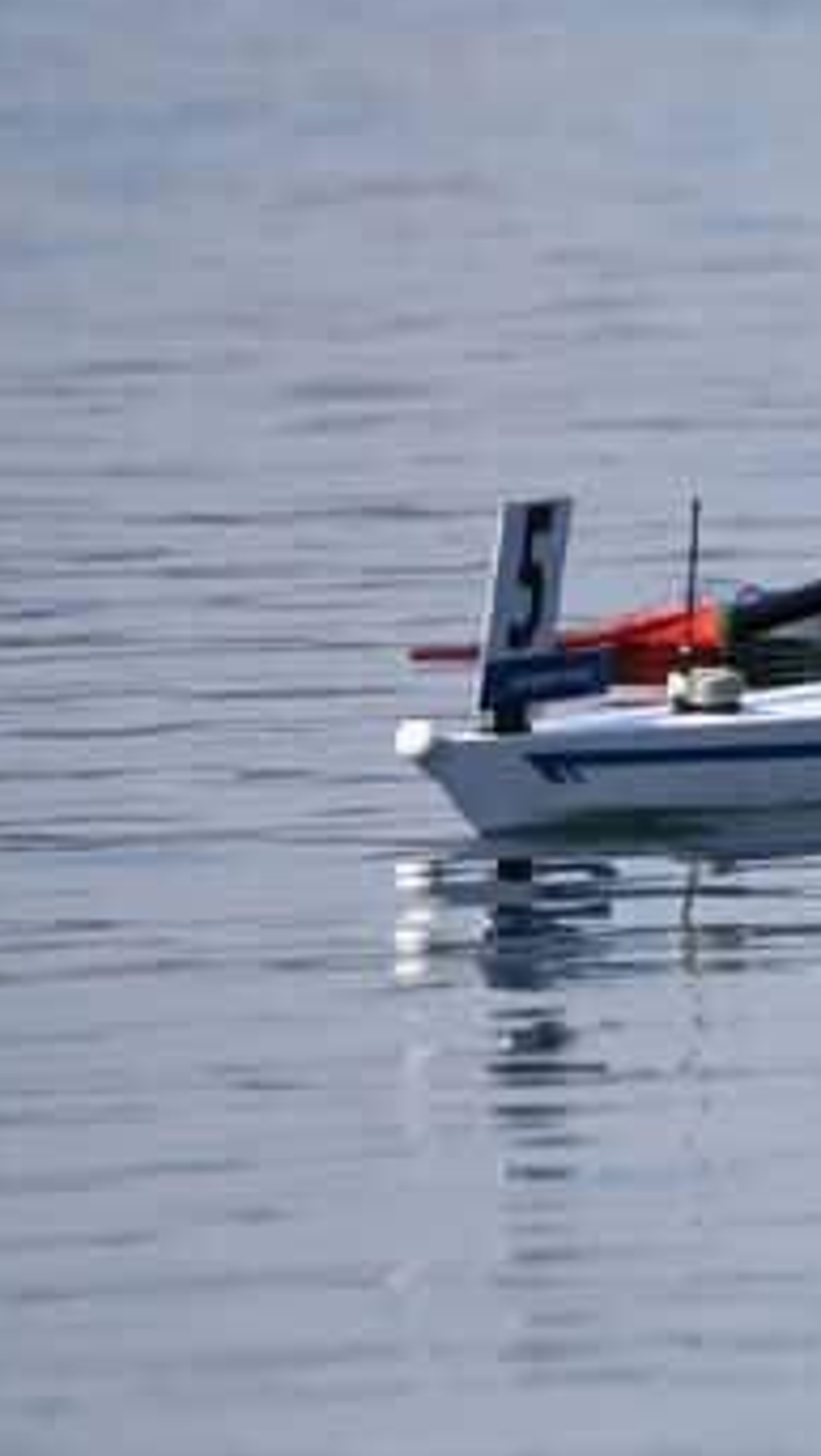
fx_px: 66519
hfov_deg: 0.7
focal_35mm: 1723
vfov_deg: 1.3
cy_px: 262
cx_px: 2063
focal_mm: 550
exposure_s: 1/3200
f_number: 7.1
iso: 800
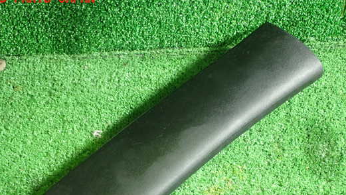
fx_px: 541
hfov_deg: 35.4
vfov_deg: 20.3
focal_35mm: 59
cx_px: 173
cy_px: 140
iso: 640
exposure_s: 1/50
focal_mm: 8.4
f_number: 3.1
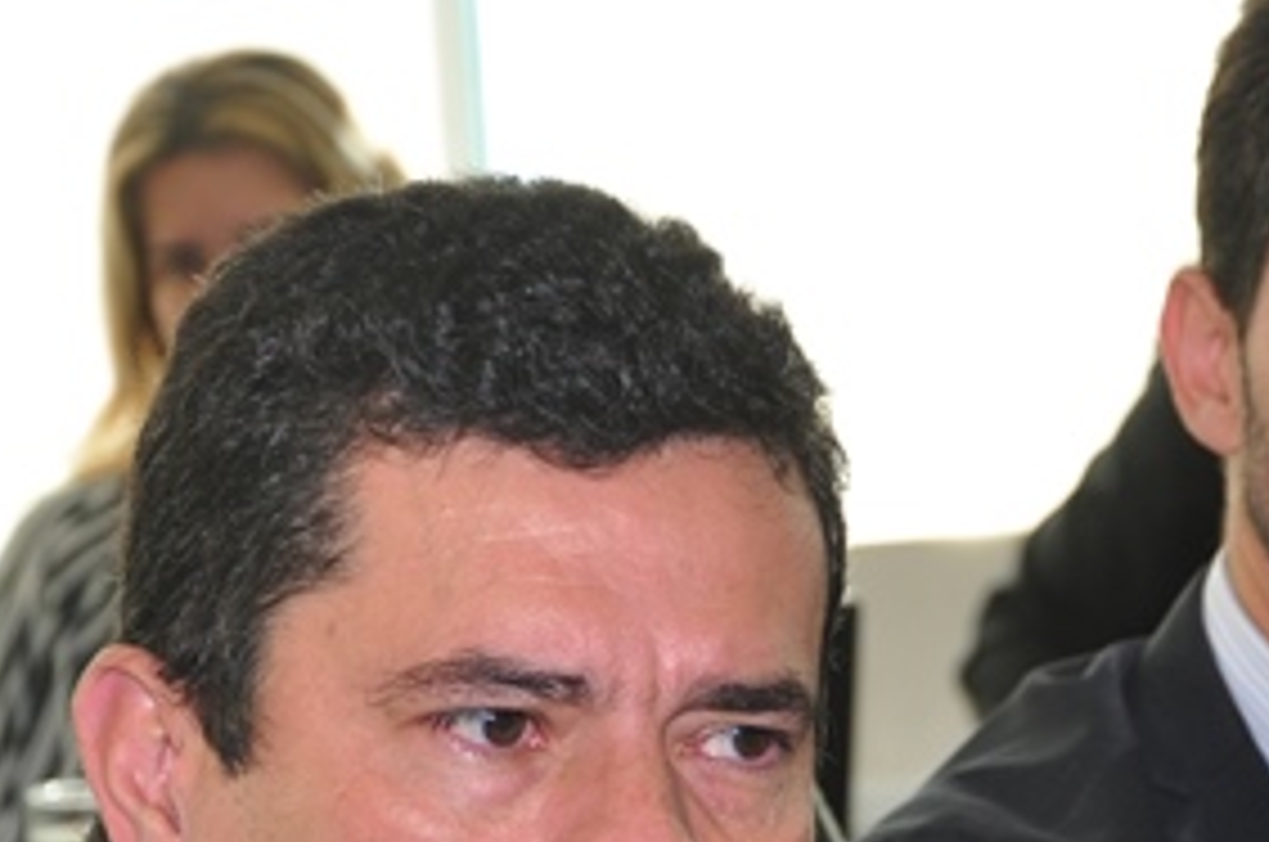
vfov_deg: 6.5
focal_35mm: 211
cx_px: 922
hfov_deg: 9.8
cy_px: 664
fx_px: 7425
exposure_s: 1/80
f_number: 5.3
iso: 250
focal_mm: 62
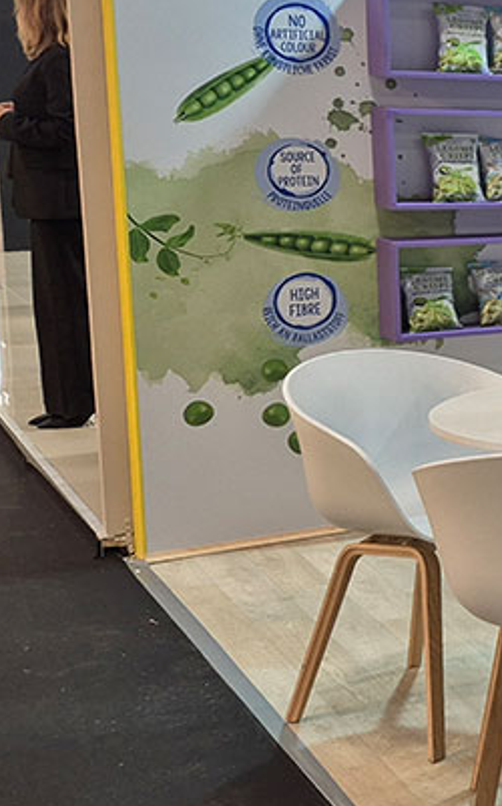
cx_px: 1183
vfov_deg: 28.1
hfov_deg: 13.4
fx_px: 1601
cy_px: 304
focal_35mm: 73
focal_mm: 5.4
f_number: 1.8
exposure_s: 1/100
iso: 80
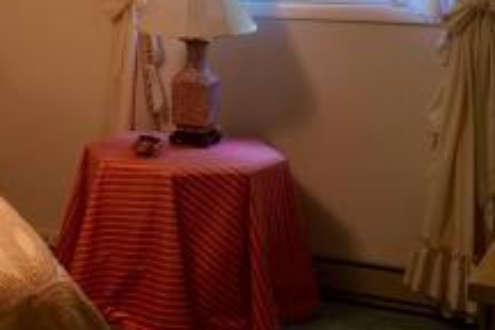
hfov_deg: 22.7
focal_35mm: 81
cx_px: -124
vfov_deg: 16.7
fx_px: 1114
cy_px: 73
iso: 50
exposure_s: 1/15
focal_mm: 4.15
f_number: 2.2
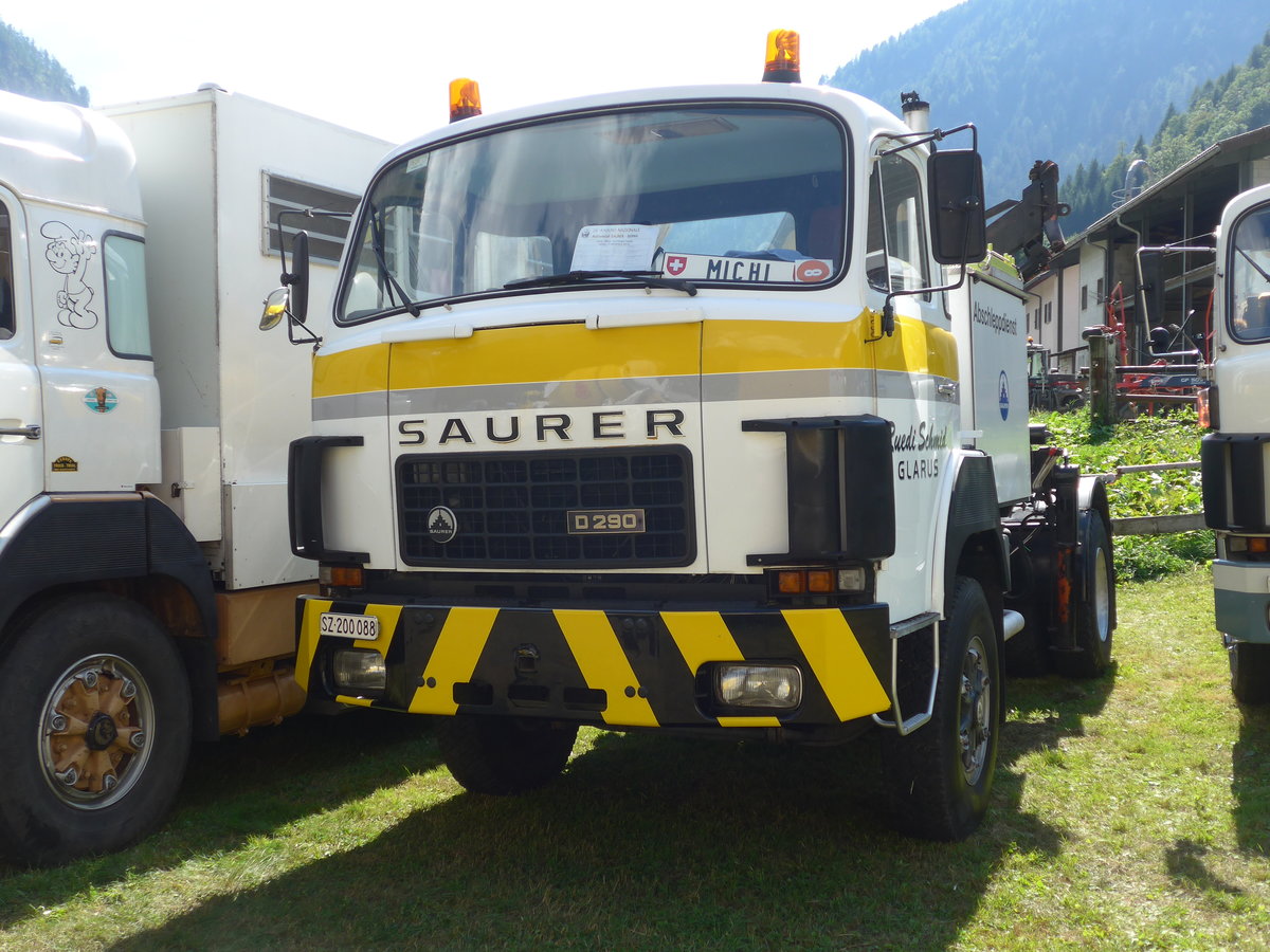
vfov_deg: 35.1
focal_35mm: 41
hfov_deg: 45.8
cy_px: 476
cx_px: 635
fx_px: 1504
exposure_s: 1/640
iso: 80
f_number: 2.8
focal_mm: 8.4
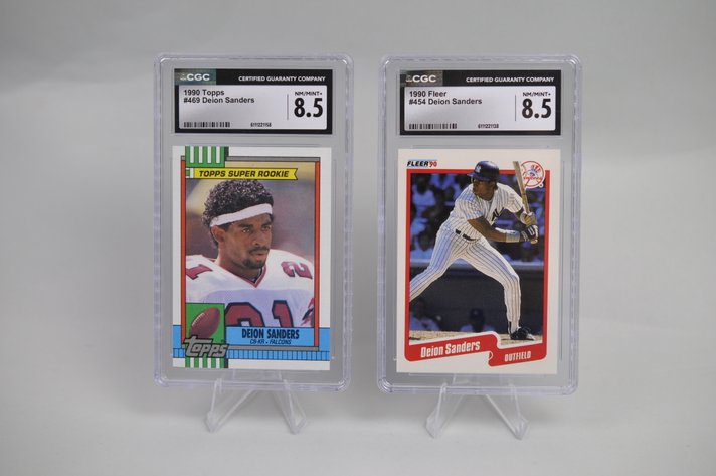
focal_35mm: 60
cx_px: 358
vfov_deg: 22.6
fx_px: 1192
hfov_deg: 33.4
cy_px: 238
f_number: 4
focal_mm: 40
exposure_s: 1/60
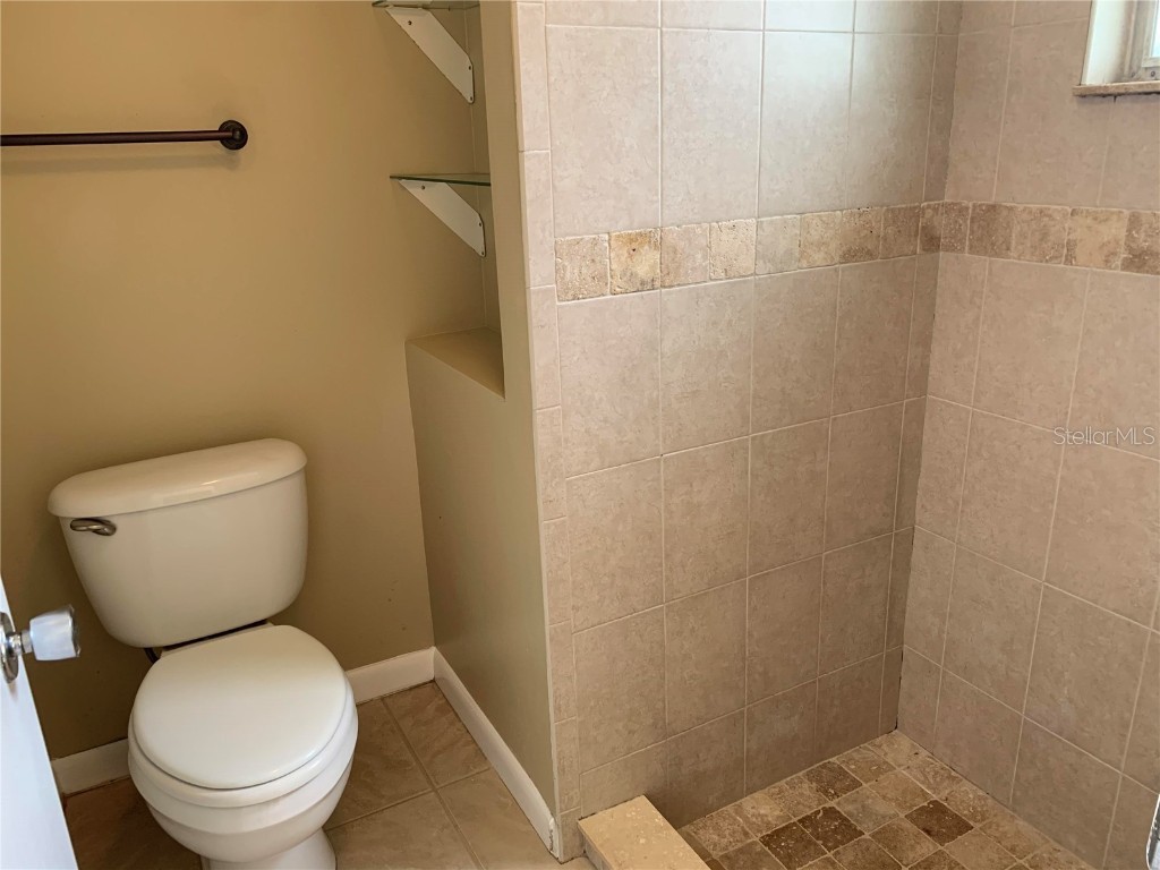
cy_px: 435
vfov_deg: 53.1
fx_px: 871
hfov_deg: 67.3
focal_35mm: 26
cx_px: 580
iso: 125
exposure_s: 1/60
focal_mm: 4.25
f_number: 1.8
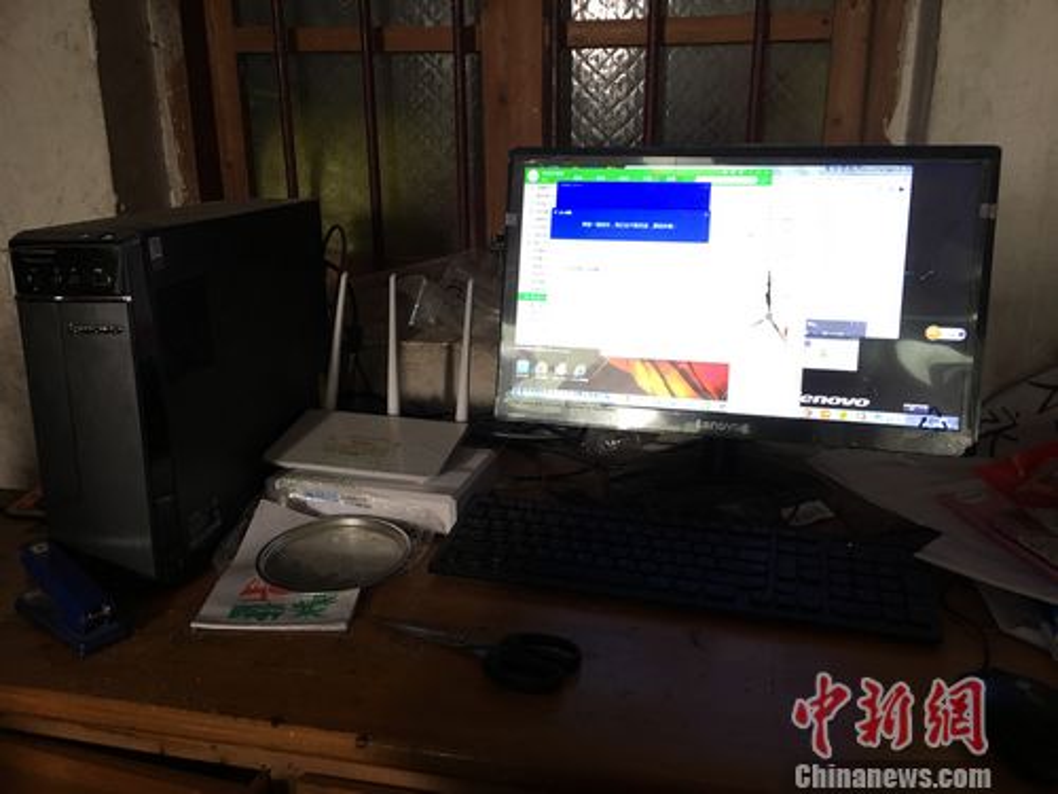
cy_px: 397
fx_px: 886
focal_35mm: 29
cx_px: 529
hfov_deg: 61.7
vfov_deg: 48.2
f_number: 2.2
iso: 64
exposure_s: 1/17
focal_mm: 4.15
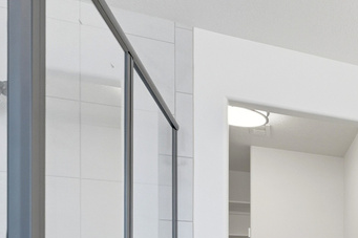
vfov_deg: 27.7
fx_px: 417
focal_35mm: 42
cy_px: 290
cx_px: 510
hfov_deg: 30.7
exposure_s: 1/6400
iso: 500
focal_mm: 14
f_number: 5.6
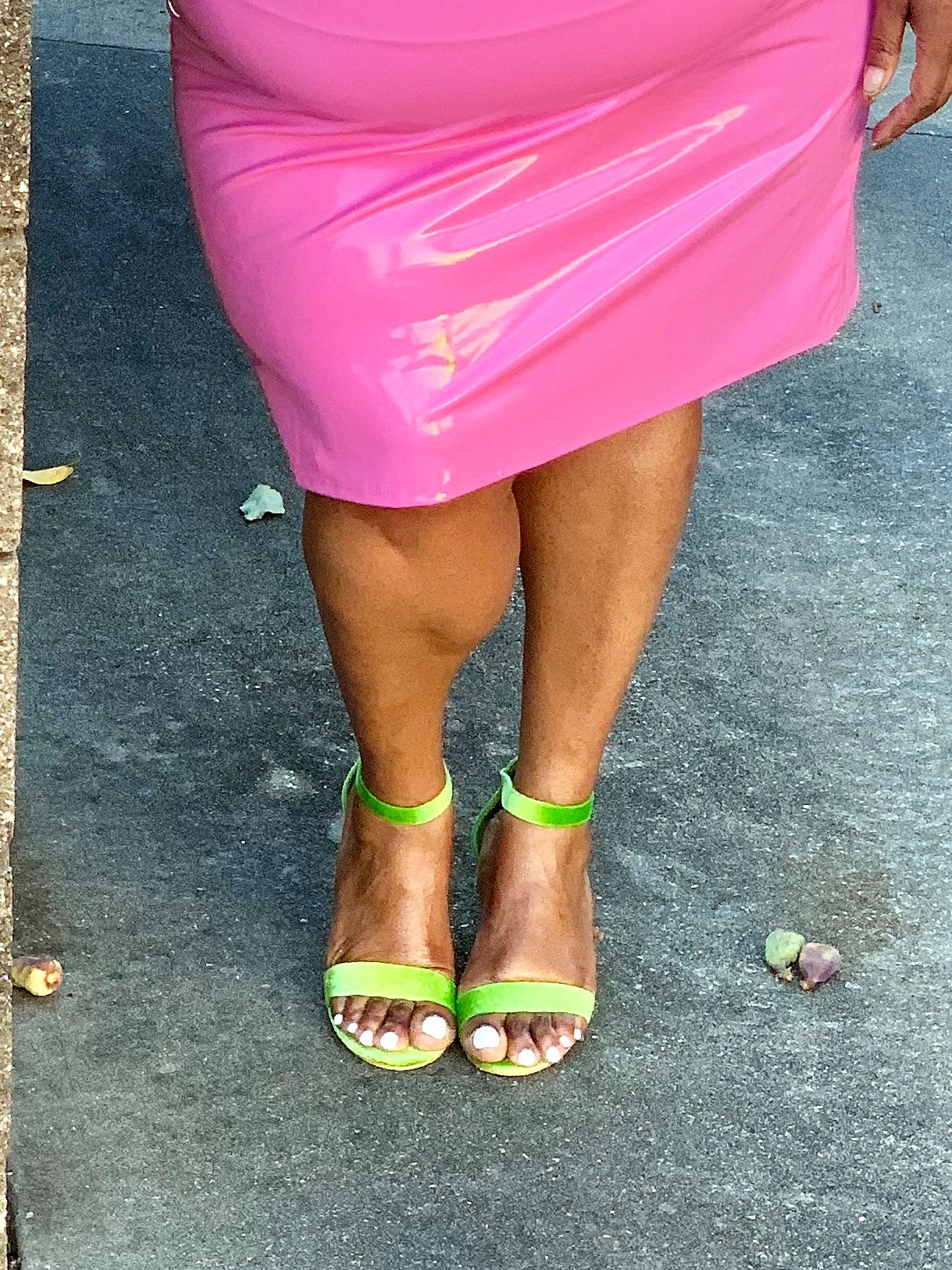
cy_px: -150
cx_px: 624
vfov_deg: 14.9
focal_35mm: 129
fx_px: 4730
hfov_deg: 11.5
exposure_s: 1/122
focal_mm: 6
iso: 64
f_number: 2.4
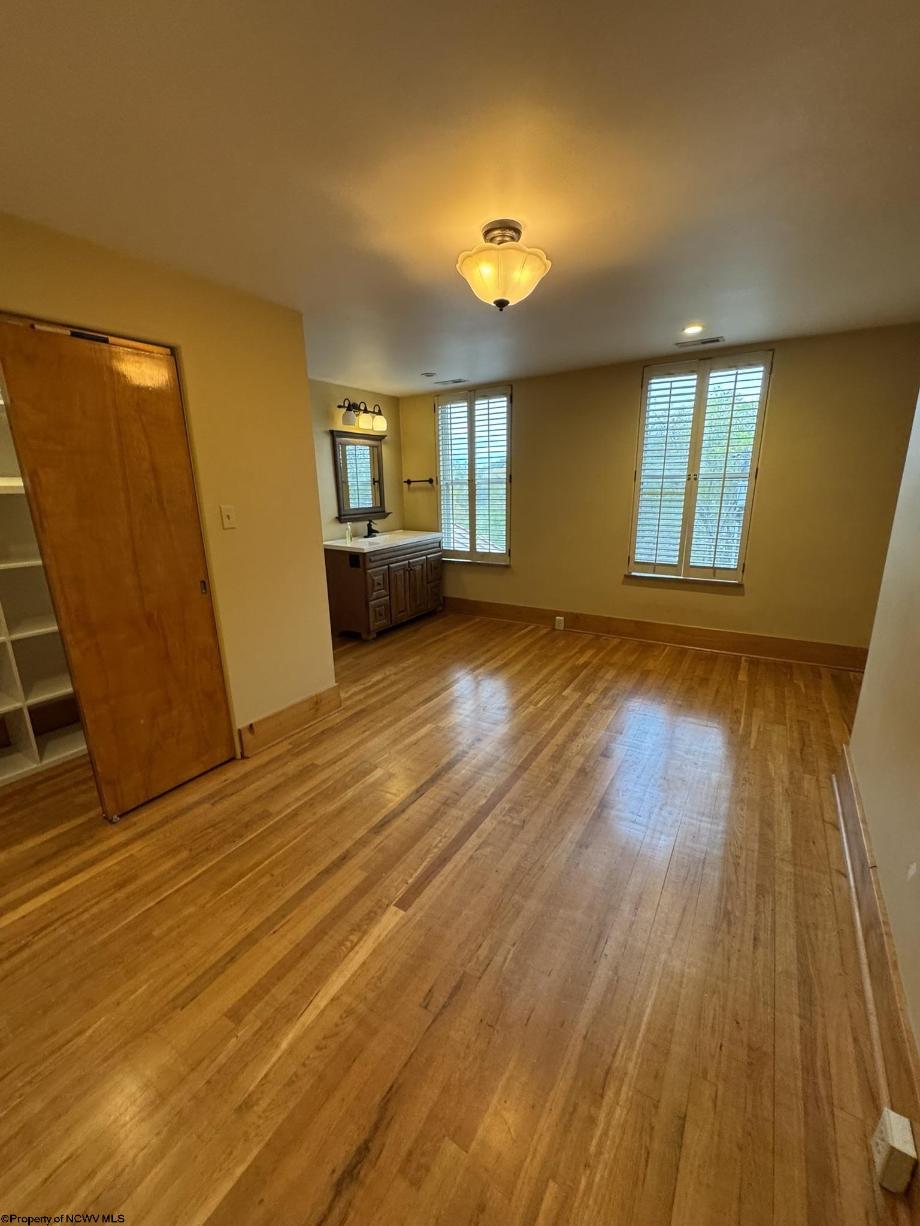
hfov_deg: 85.7
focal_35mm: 14
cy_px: 613
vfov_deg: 102.1
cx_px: 460
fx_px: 496
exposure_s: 1/60
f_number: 2.2
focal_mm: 2.22
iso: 200
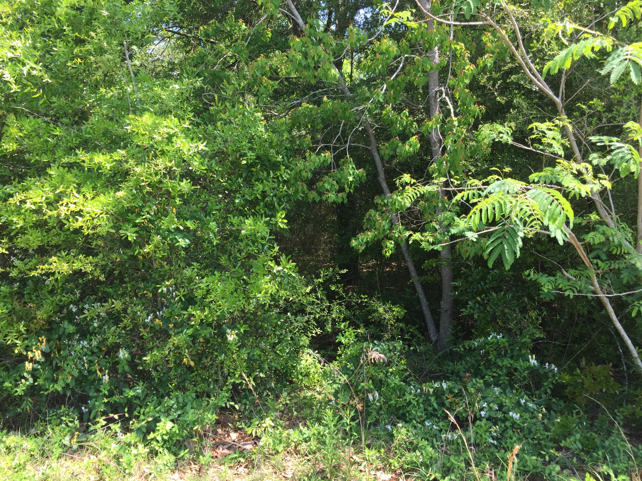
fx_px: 538
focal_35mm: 29
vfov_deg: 48.2
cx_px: 321
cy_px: 240
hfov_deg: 61.7
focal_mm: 4.15
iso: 32
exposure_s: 1/302
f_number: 2.2
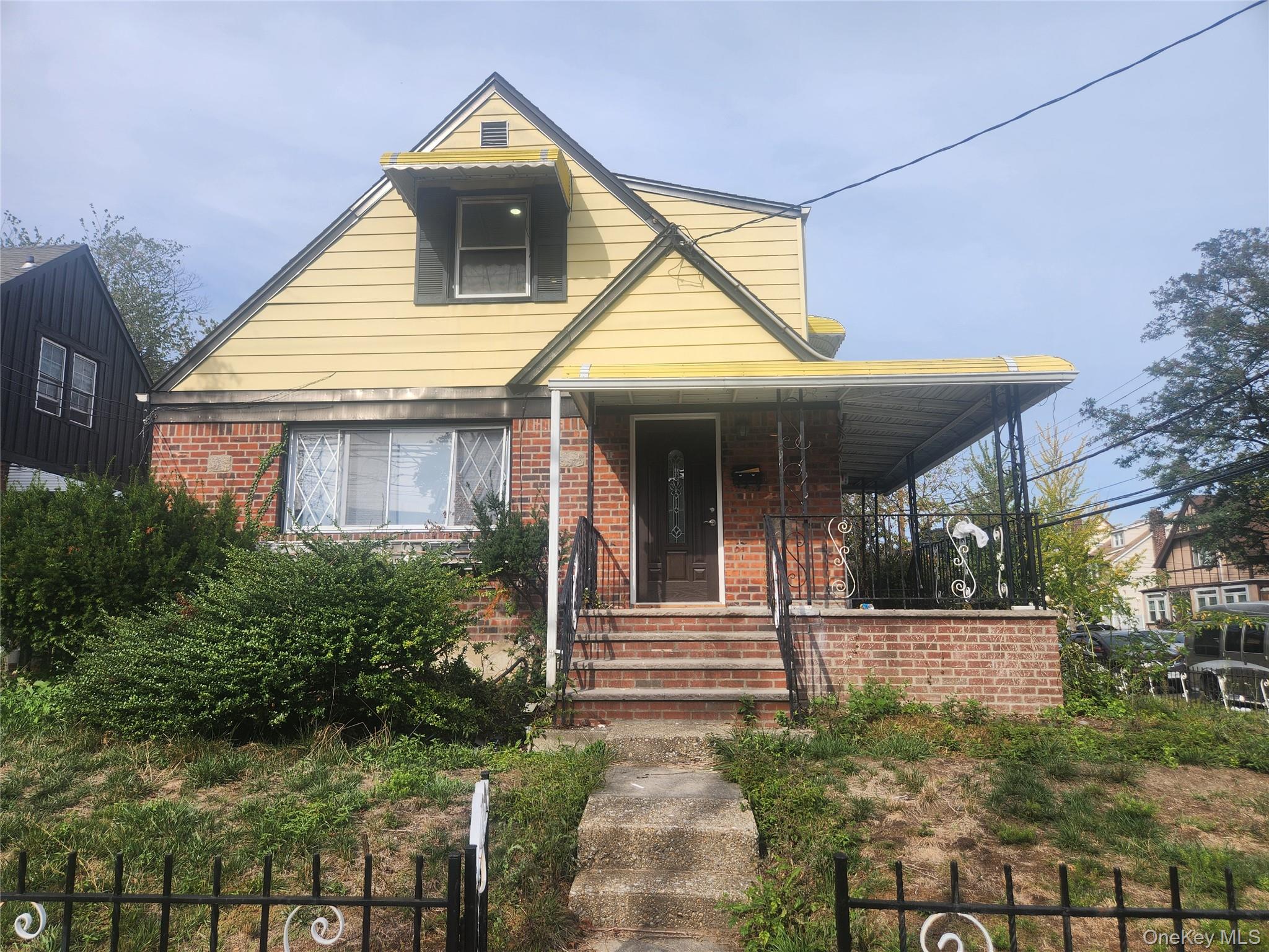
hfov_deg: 73.9
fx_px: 843
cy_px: 476
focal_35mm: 23
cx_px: 634
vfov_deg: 58.9
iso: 20
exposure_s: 1/1332
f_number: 1.8
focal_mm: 5.4
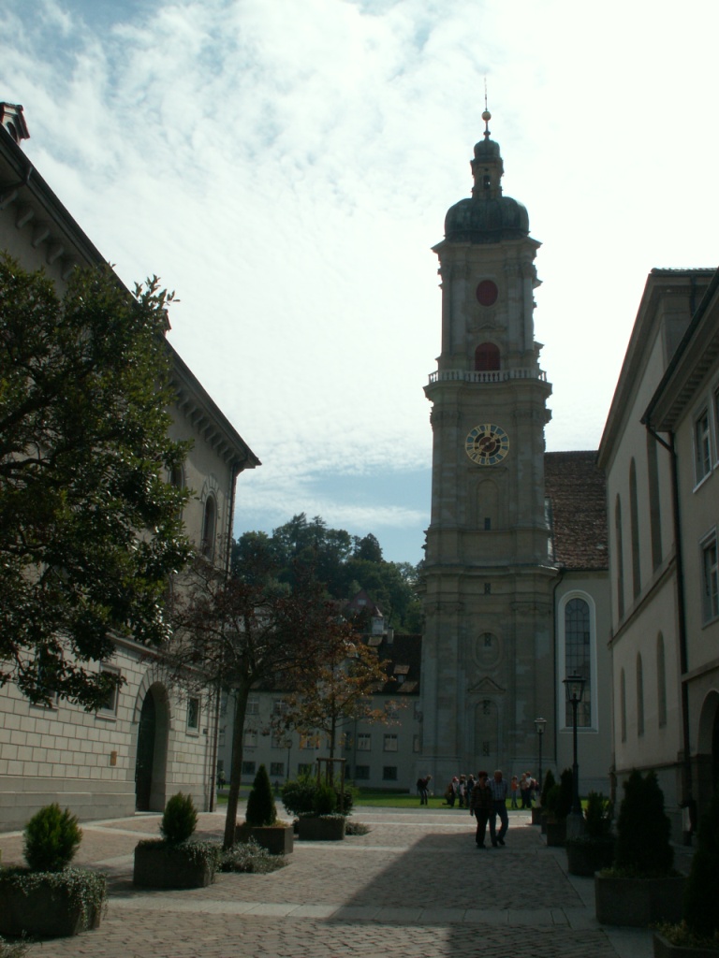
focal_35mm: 35
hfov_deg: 40.7
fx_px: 969
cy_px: 479
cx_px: 360
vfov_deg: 52.6
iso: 50
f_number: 8
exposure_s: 1/250
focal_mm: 5.86
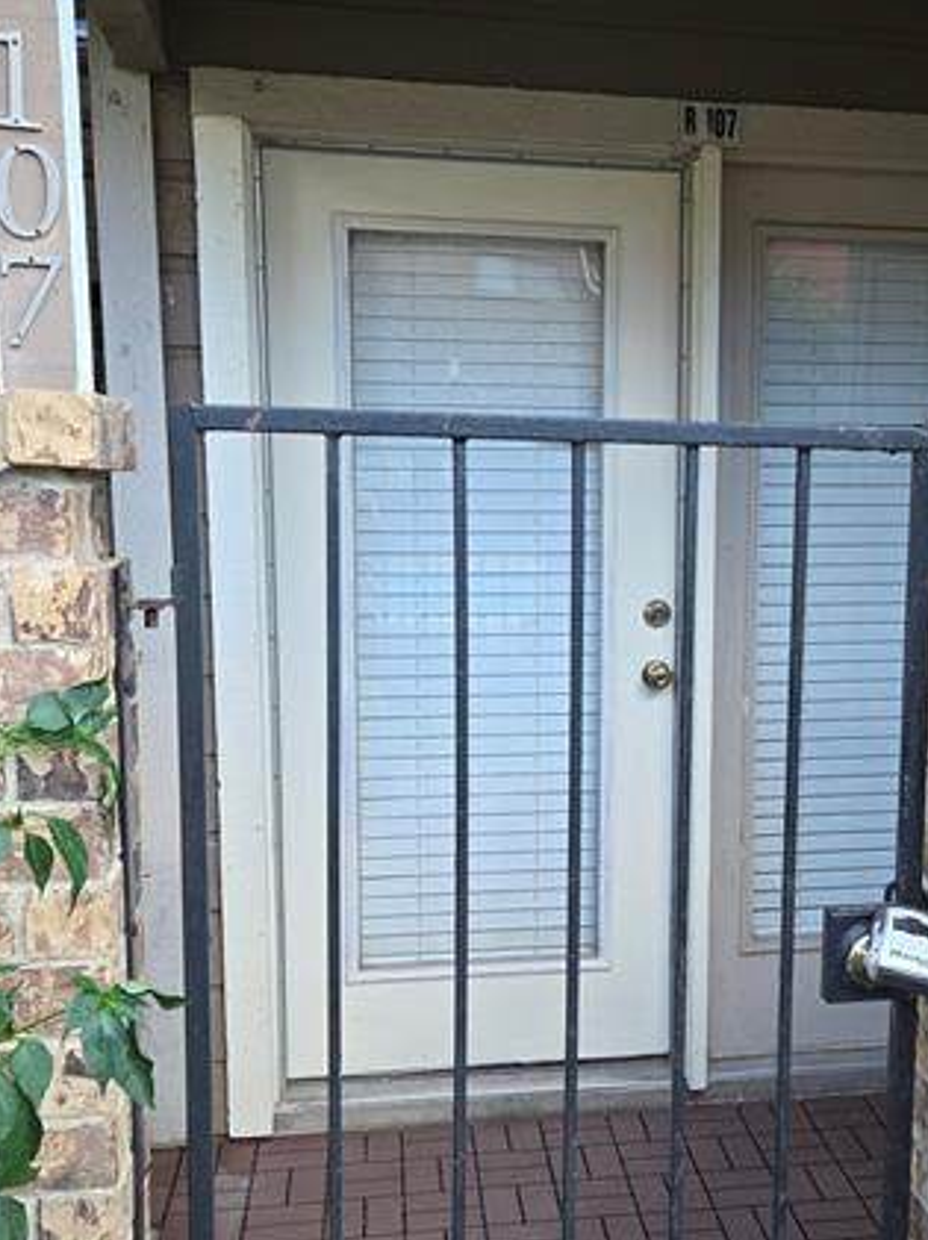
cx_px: 675
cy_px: 677
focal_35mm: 42
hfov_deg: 33.7
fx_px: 1504
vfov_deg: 44.8
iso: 160
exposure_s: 1/508
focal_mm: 5.4
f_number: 1.8
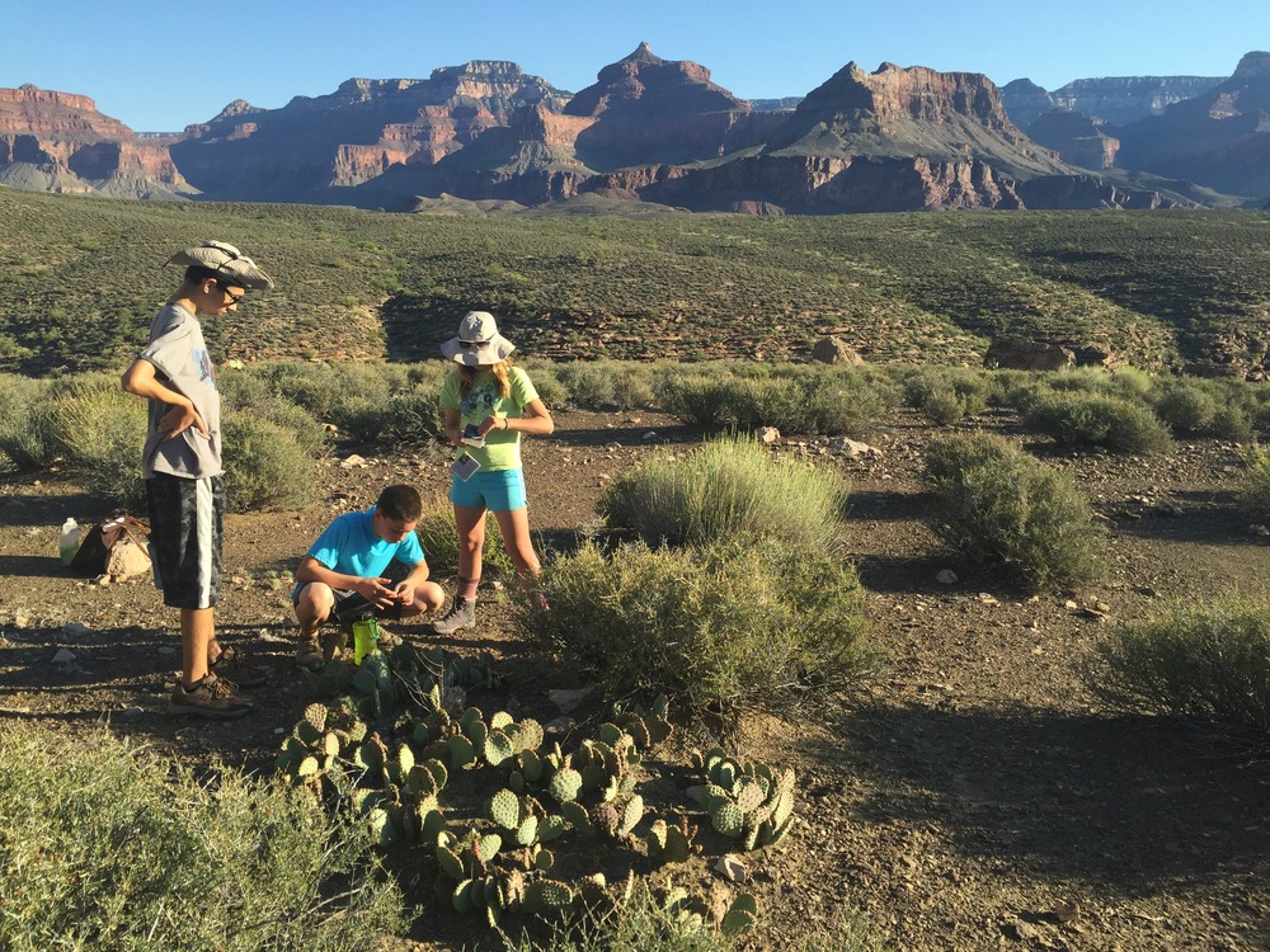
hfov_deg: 61.7
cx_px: 635
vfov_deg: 48.2
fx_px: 1064
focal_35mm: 29
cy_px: 476
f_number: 2.2
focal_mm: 4.15
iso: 32
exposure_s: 1/964
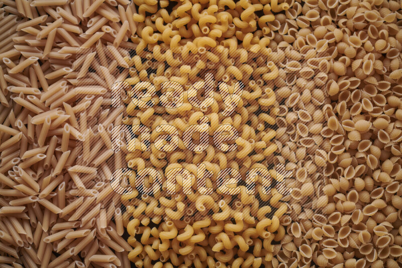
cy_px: 134
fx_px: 559
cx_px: 201
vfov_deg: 27.0
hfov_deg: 39.6
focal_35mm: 50
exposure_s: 1/100
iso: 160
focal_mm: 50
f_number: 8
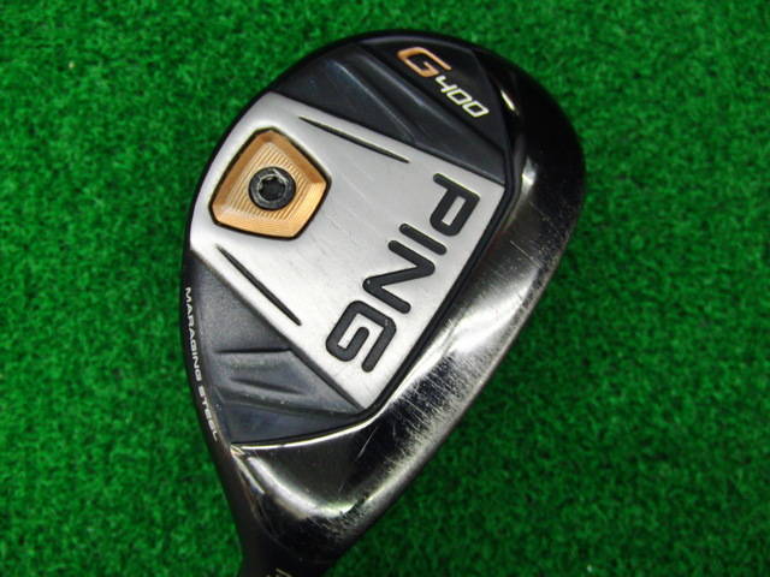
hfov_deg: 50.1
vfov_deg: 38.7
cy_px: 288
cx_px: 385
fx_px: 823
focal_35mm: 37
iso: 400
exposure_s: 1/60
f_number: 3.6
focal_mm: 6.42
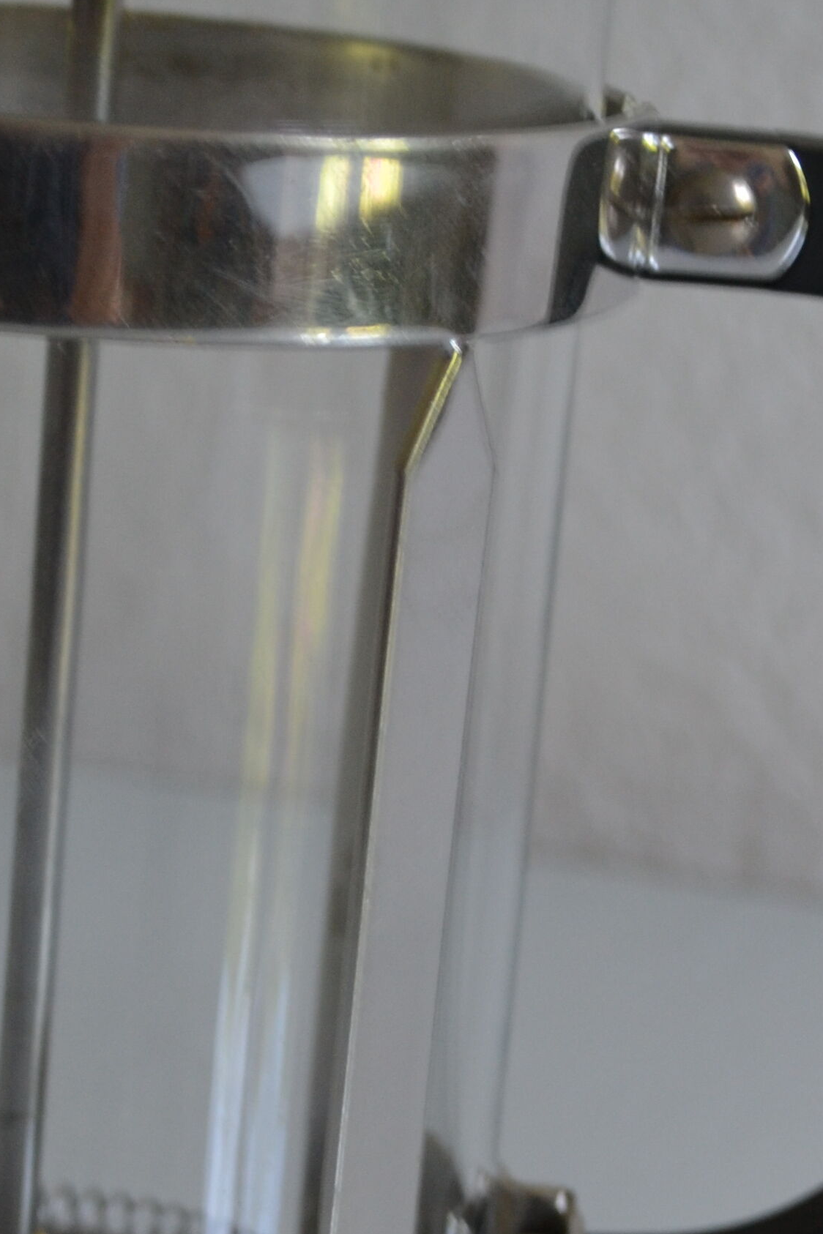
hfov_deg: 11.1
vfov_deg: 16.6
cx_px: 274
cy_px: 753
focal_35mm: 123
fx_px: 4218
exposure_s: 1/50
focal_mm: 30
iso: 400
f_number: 4.5
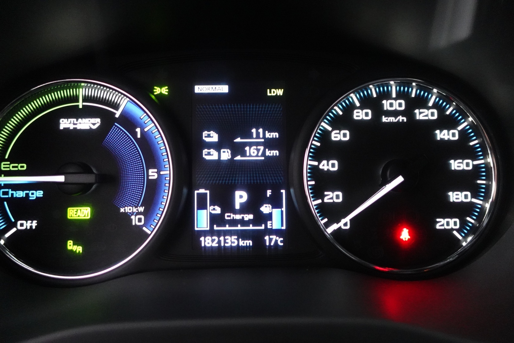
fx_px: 343
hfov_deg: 73.7
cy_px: 172
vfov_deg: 53.1
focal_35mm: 24
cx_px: 257
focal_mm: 9.4
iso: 3200
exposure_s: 1/50
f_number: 1.8
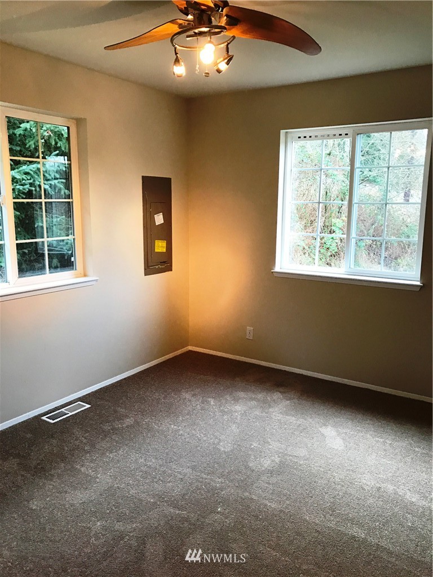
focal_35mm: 28
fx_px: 467
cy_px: 288
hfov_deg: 49.7
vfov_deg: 63.4
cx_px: 216
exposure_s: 1/30
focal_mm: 3.99
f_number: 1.8
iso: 40
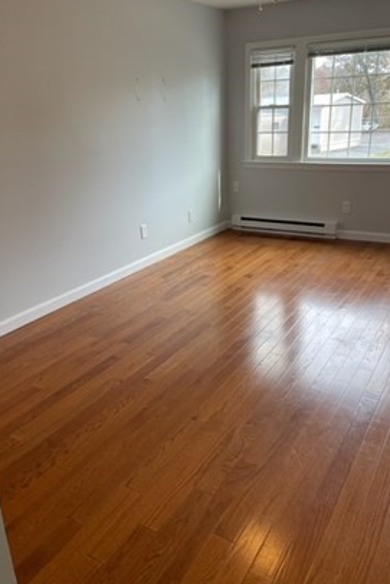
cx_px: 189
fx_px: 487
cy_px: 286
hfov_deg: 43.6
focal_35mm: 30
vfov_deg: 61.9
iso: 64
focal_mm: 5.1
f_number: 1.6
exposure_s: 1/120
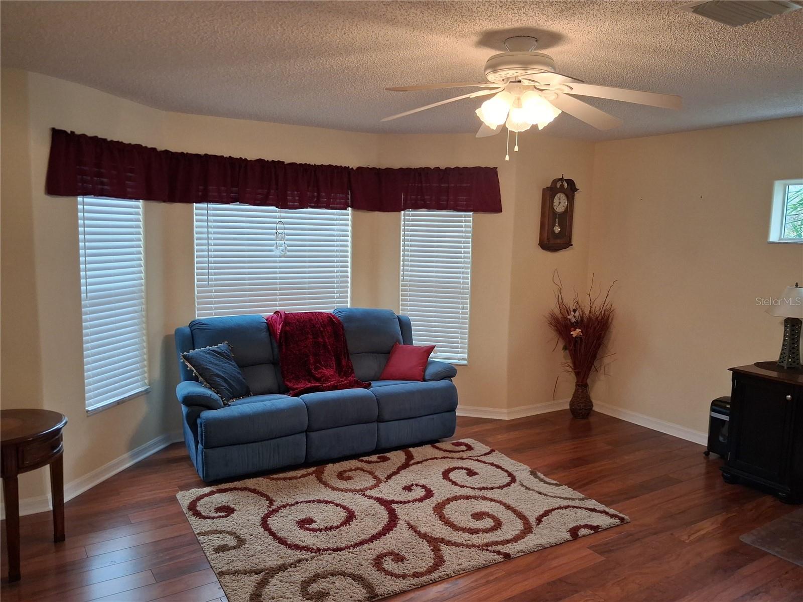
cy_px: 301
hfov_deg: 65.3
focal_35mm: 27
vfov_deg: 51.4
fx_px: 626
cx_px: 402
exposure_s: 1/100
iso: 250
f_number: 1.8
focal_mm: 4
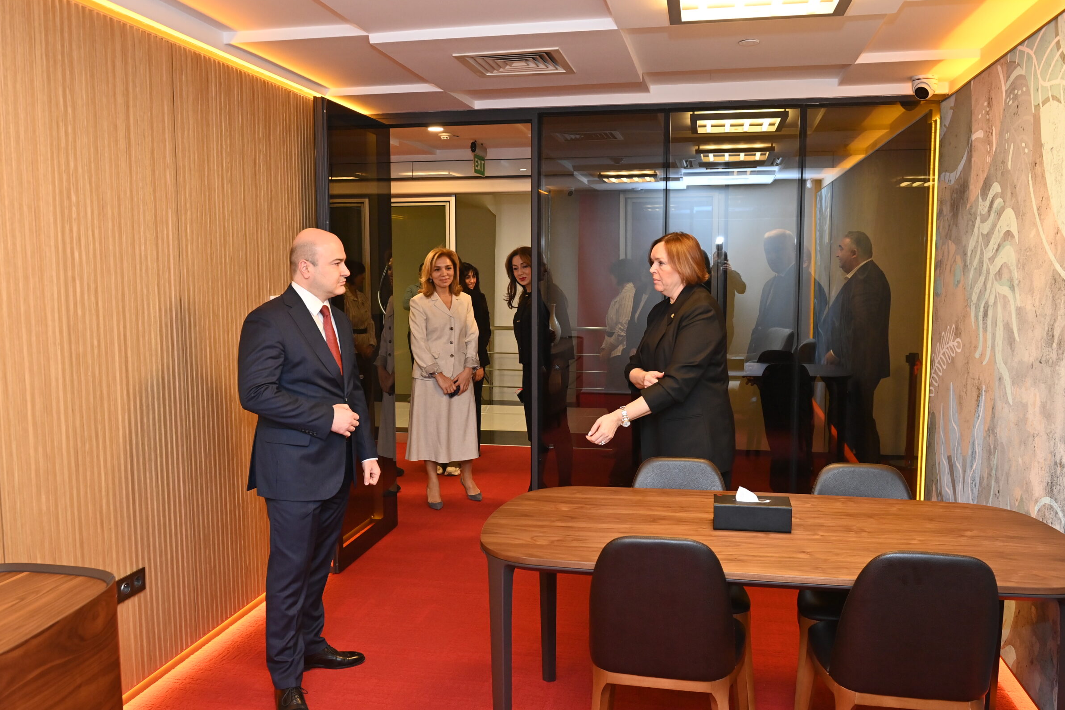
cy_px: 364
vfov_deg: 43.6
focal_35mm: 30
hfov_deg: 61.9
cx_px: 550
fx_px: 887
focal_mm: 28
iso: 2000
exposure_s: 1/125
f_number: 5.6
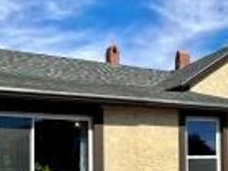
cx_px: 158
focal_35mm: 56
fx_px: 369
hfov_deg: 33.9
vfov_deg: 25.3
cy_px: 156
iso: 50
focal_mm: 5.1
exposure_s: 1/6897
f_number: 1.6
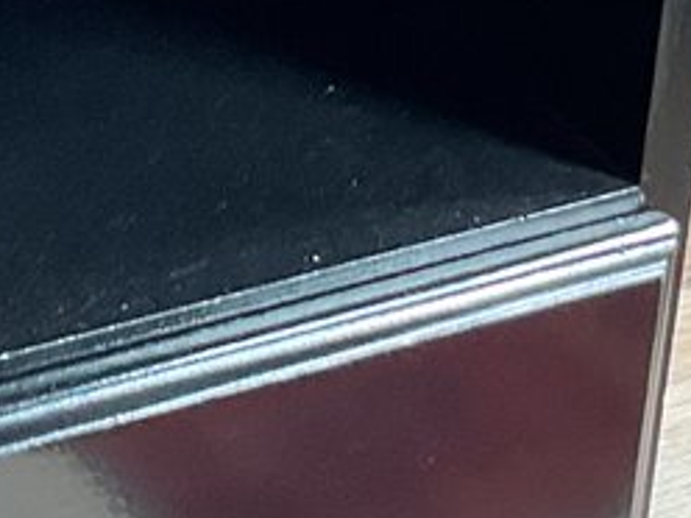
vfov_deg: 8.3
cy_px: -38
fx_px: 3533
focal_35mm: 177
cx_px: -18
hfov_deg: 11.1
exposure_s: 1/60
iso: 125
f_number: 1.8
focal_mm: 3
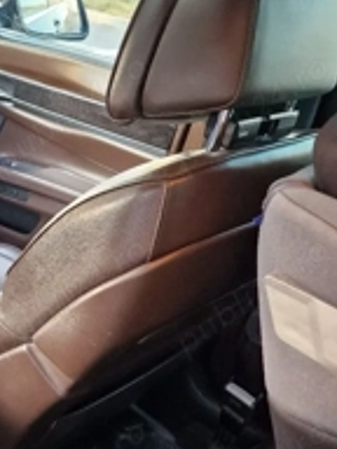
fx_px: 623
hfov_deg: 30.1
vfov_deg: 38.8
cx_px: 117
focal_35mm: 48
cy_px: 325
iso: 640
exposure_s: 1/120
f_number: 1.8
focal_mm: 6.4
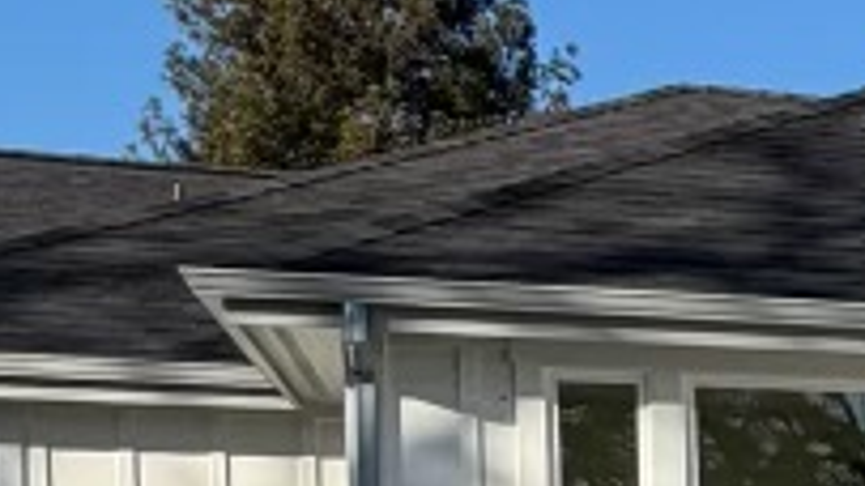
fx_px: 1765
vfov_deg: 15.7
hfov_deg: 24.1
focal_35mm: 77
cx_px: 1133
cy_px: 298
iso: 20
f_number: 2.2
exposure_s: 1/970
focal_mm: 2.22
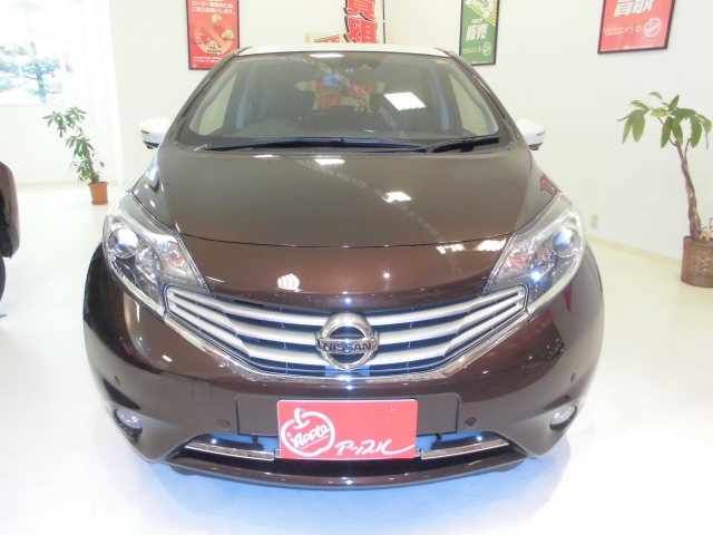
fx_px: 536
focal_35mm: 26
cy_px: 268
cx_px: 356
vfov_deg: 53.1
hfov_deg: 67.3
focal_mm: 4.6
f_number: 3.5
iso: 400
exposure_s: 1/60
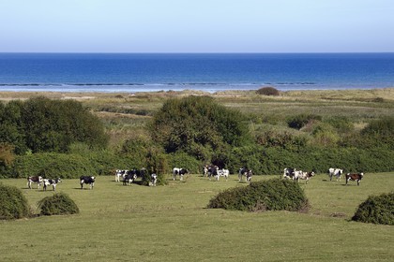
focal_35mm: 170
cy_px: 131
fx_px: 1860
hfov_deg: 12.1
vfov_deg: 8.1
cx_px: 197
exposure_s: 1/320
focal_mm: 170
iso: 200
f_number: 11
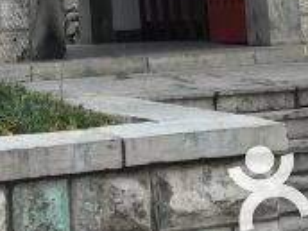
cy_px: -189
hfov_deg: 16.5
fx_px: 1050
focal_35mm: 118
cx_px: 50
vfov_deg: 11.6
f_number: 2.2
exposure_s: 1/33
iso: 32
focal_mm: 4.15
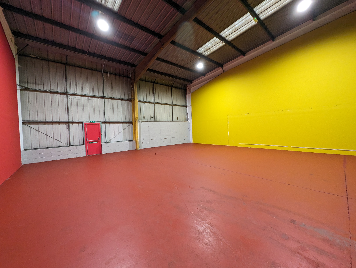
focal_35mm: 13
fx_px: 134
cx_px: 178
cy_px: 134
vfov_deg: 90.1
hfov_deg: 106.1
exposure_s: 1/33.3
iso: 140
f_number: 2.2
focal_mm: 1.95
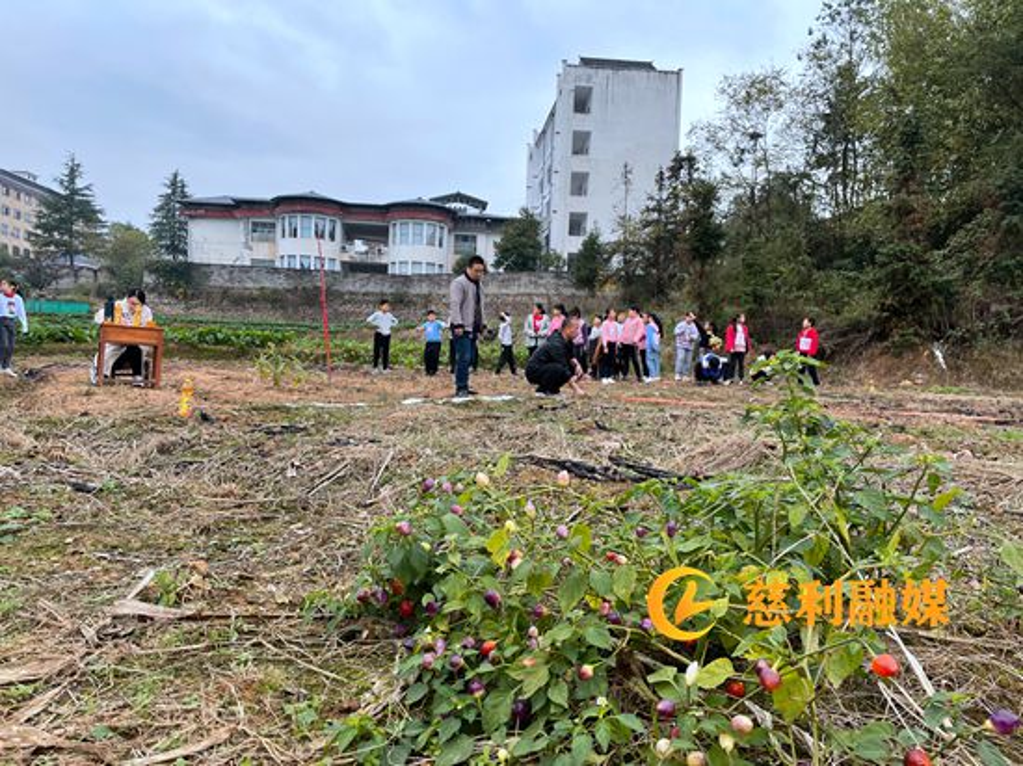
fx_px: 768
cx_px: 512
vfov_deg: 53.0
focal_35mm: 26
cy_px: 383
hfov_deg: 67.3
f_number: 1.6
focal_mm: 4.2
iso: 32
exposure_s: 1/438
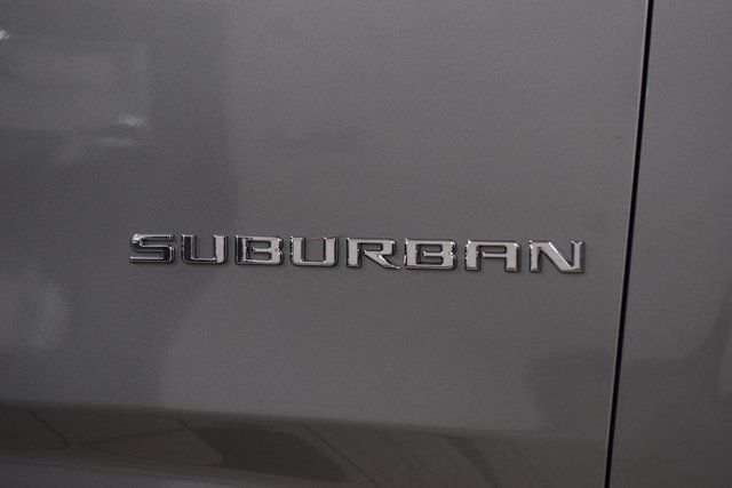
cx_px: 366
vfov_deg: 13.0
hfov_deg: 19.5
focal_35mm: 105
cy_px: 244
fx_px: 2135
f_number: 4
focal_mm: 70
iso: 1600
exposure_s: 1/125
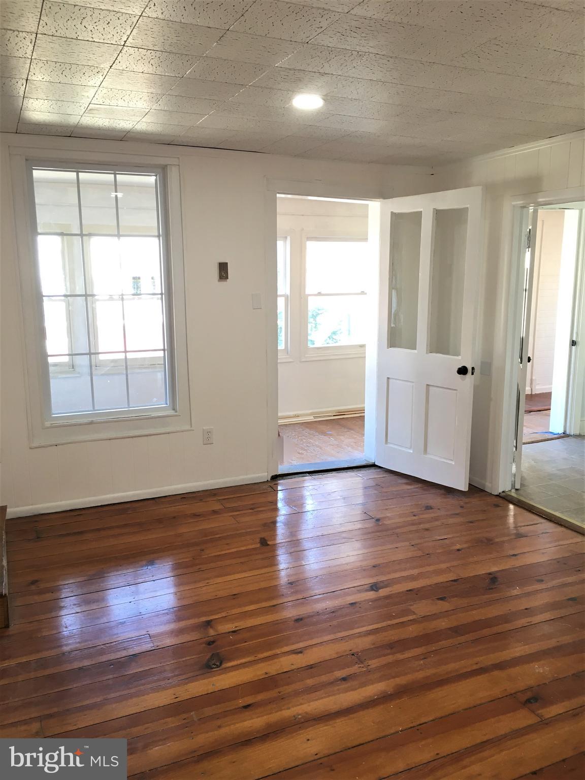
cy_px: 390
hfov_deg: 48.2
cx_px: 292
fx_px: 653
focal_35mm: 29
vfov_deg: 61.7
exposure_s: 1/30
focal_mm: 4.15
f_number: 2.2
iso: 64
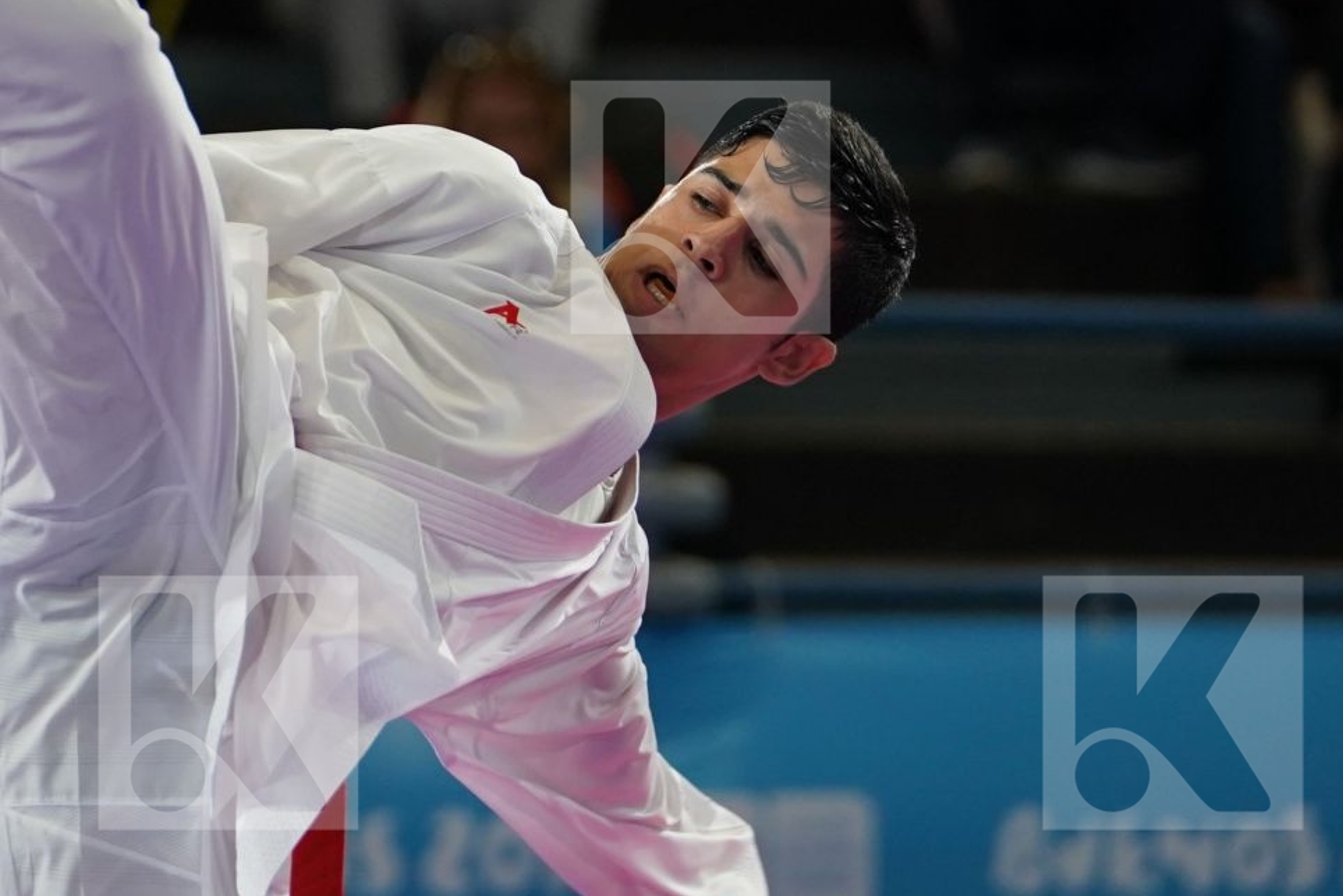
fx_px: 16304
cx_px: 228
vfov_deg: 3.1
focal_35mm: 437
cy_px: 208
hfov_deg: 4.7
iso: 1250
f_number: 2.8
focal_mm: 156
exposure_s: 1/1000
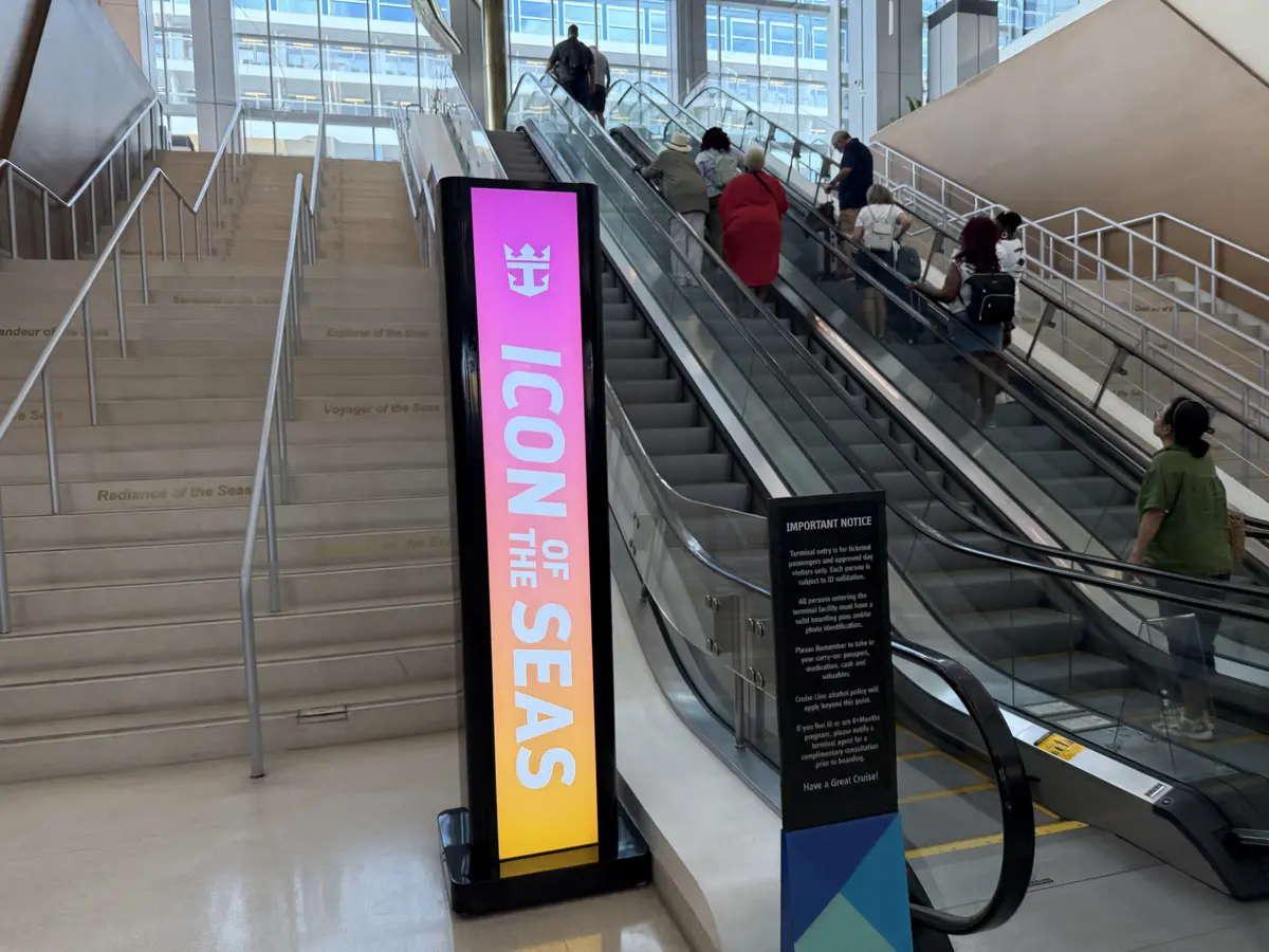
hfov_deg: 71.6
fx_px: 880
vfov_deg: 56.8
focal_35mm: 24
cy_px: 476
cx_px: 634
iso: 200
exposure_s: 1/188
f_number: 1.78
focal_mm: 6.76
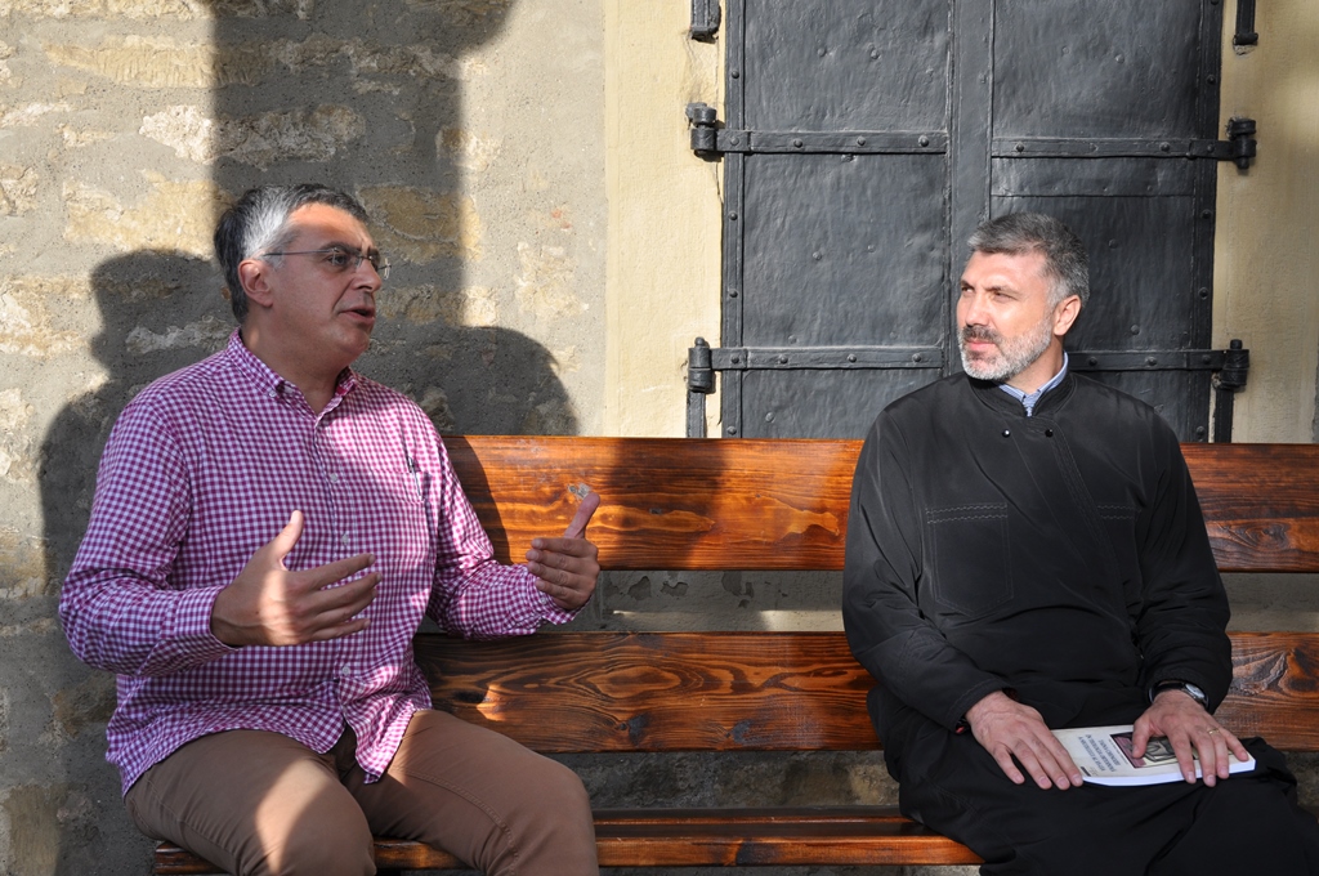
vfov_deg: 28.0
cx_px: 660
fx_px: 1756
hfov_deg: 41.2
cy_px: 438
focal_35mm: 48
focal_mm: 32
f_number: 7.1
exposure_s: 1/200
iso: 200
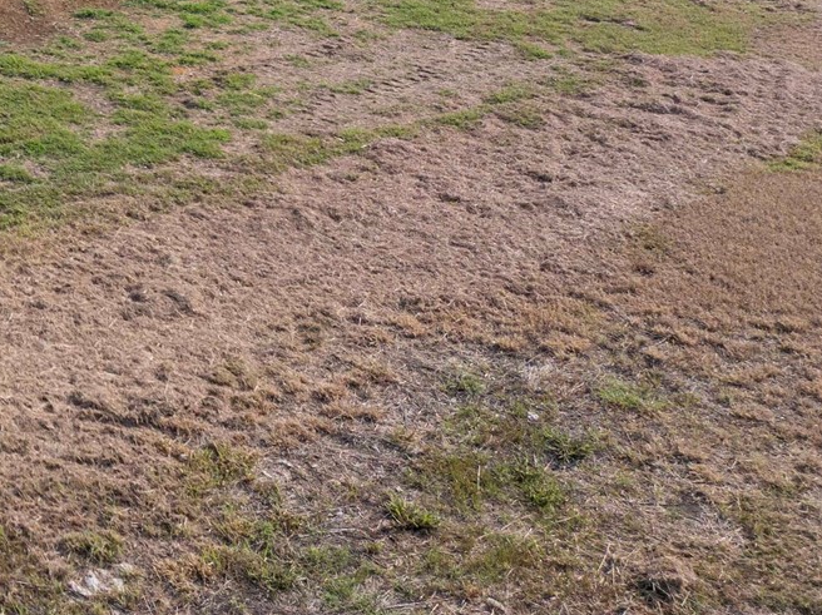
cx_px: -362
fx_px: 1780
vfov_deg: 19.0
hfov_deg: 22.1
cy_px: -8
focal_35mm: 75
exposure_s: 1/640
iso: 180
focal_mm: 12.29
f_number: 2.8
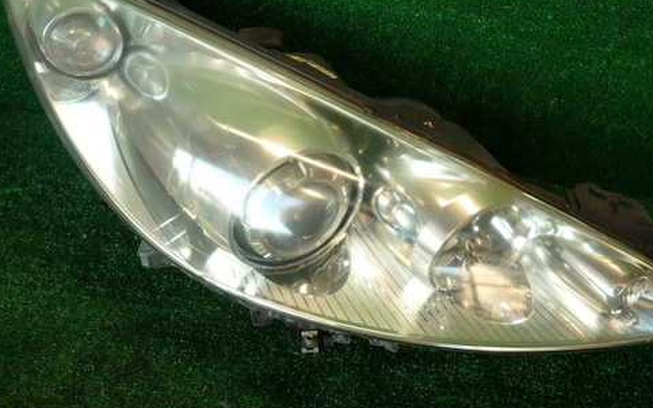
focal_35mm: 33
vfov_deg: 38.2
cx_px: 364
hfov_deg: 58.0
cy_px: 180
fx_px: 587
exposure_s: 1/80
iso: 100
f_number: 2
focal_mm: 4.5
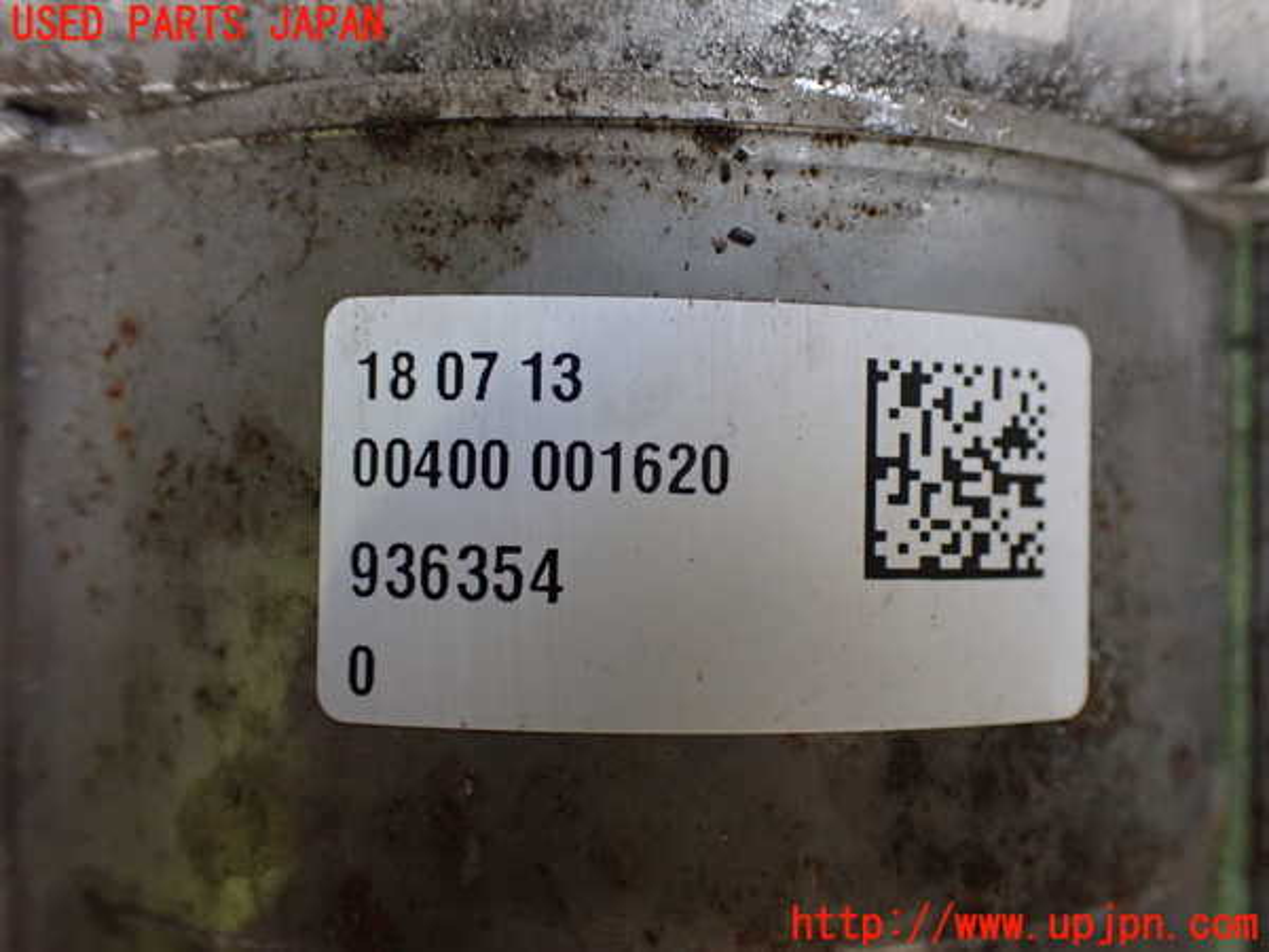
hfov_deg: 51.4
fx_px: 1320
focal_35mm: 36
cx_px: 634
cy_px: 476
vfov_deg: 39.7
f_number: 2.5
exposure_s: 1/100
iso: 800
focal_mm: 6.37
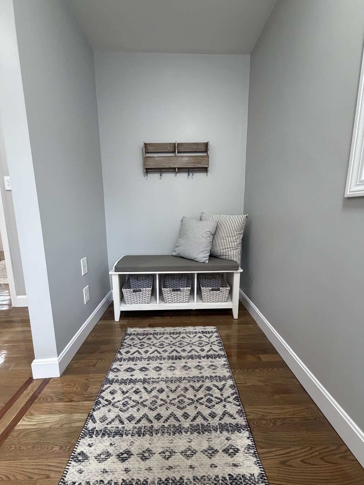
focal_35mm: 14
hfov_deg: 85.7
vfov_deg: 102.1
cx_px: 182
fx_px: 196
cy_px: 242
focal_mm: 2.22
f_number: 2.2
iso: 320
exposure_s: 1/120
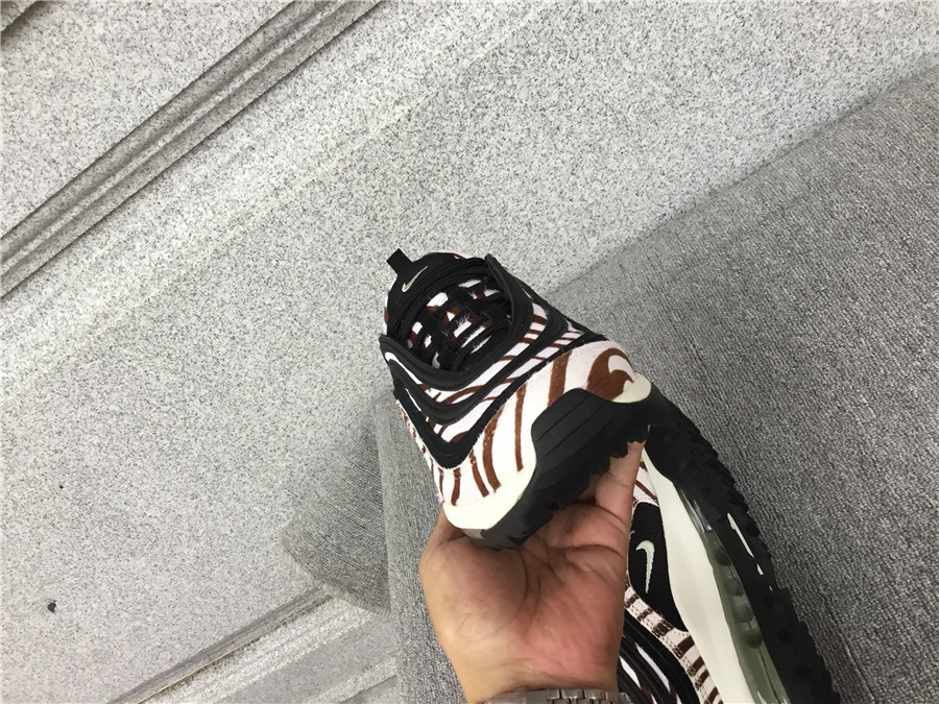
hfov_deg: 58.4
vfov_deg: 45.4
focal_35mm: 31
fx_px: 841
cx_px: 470
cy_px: 352
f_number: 2.4
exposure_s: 1/33
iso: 25
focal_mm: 3.3
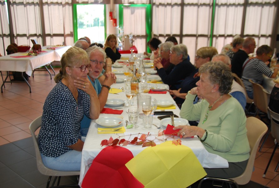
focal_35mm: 39
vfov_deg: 34.4
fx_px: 303
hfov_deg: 49.4
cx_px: 140
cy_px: 94
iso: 400
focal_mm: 26
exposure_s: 1/125
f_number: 4
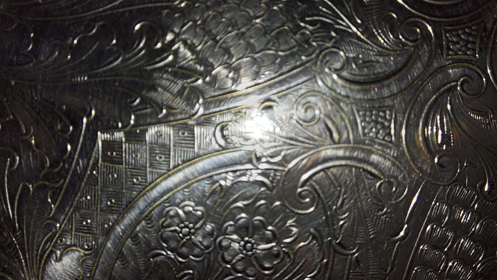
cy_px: 121
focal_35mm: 28
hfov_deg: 67.9
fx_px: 369
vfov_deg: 41.4
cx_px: 247
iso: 50
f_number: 2.4
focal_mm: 2.13
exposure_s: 1/1043
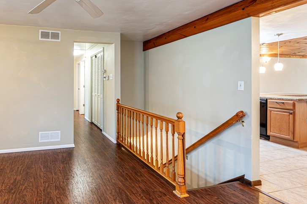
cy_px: 84
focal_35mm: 21
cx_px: 87
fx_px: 179
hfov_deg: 76.9
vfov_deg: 59.0
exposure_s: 1/60
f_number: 8
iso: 4000
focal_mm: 14
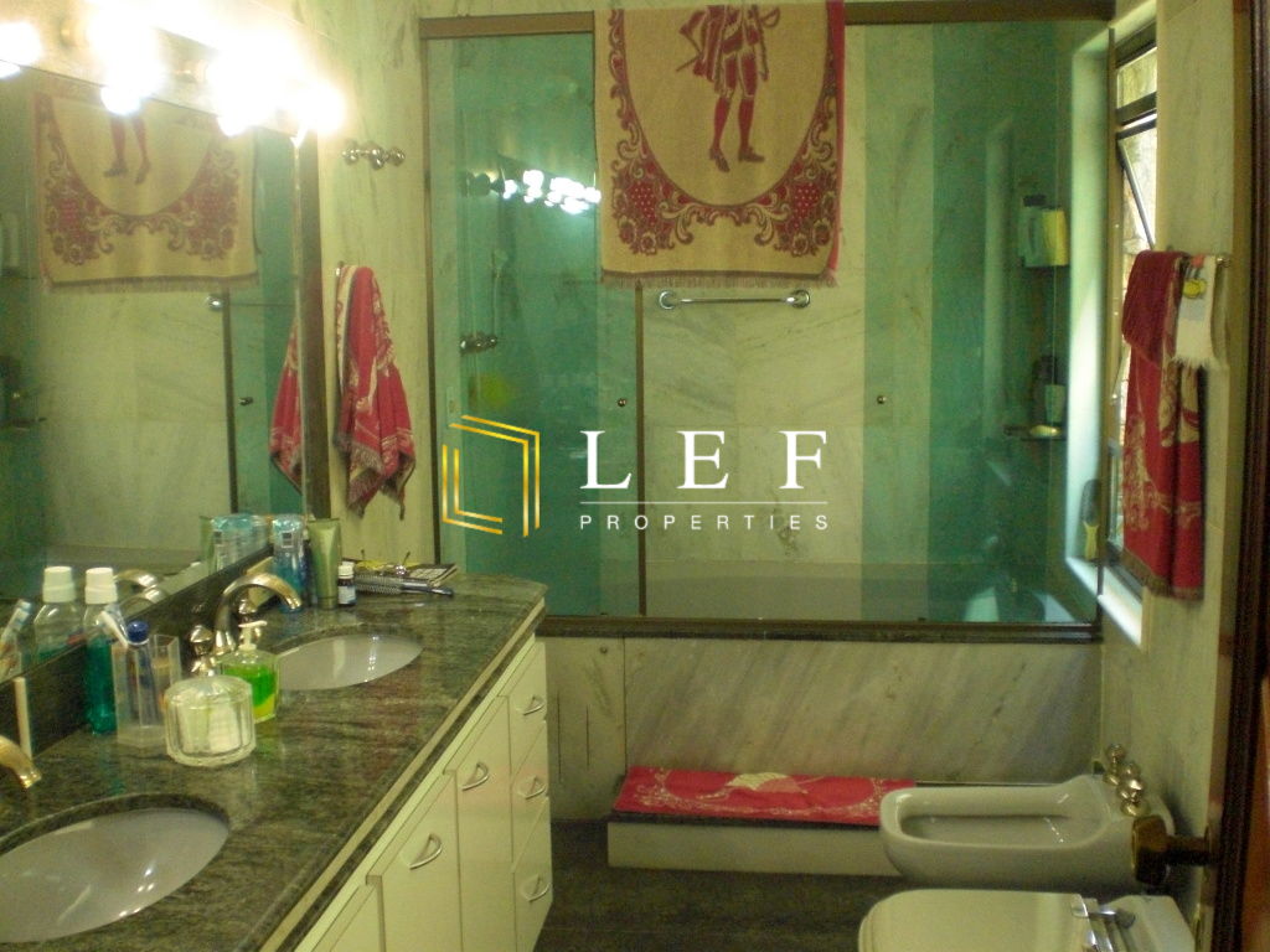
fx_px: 1394
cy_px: 476
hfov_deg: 49.0
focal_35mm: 38
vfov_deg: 37.7
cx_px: 635
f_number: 3.1
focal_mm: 6.3
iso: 400
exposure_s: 1/60
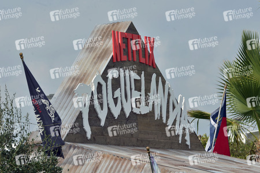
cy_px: 86
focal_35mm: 300
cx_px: 130
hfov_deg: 6.9
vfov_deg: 4.6
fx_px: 2166
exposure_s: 1/250
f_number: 13
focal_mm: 300
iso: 160
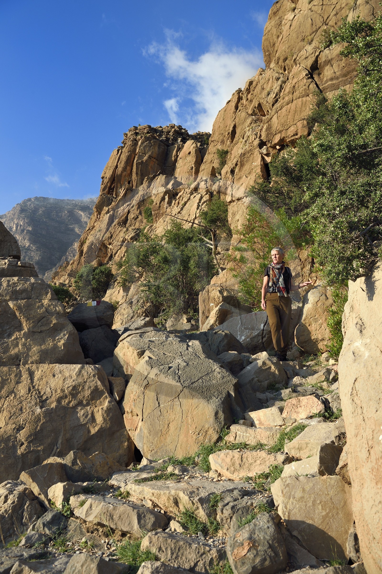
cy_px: 287
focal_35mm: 29
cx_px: 191
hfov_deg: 44.9
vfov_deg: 63.7
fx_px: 462
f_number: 10
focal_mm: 29
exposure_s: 1/320
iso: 200
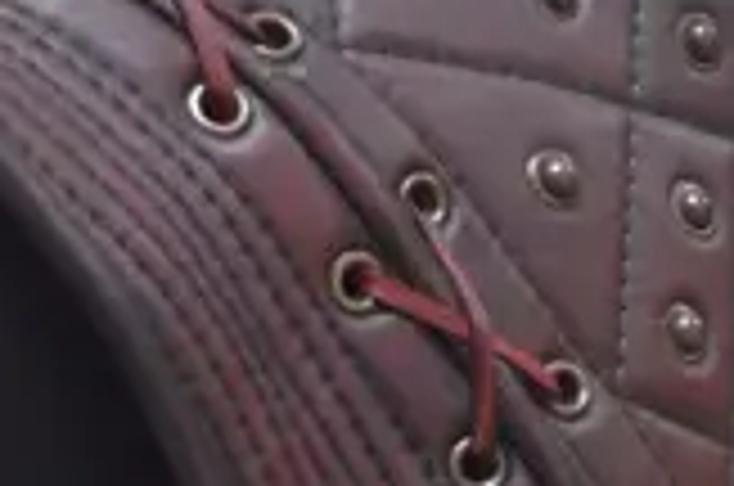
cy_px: 266
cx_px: 1225
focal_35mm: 146
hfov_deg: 13.0
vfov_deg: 9.4
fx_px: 2971
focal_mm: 18
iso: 800
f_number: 4.5
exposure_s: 1/80
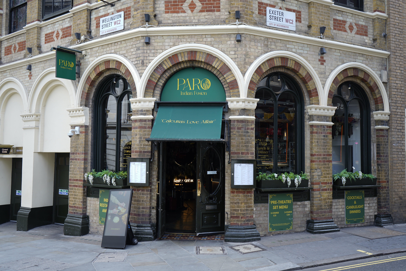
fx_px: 395
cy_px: 136
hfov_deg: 54.4
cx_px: 203
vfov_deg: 37.9
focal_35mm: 35
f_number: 4
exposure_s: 1/100
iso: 80
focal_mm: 35
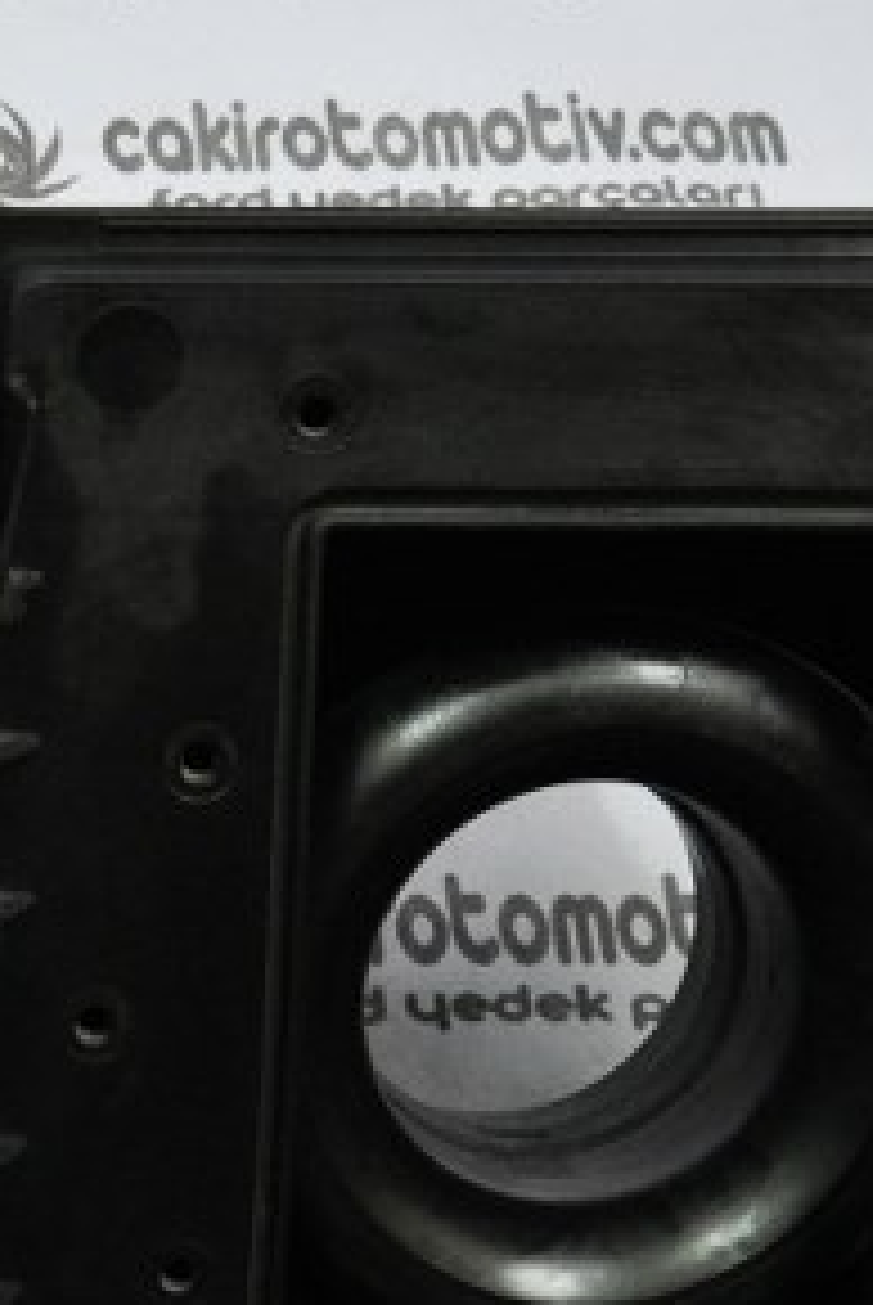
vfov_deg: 20.5
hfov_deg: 13.3
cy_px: 1120
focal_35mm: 98
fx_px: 3540
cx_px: -432
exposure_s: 1/100
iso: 1100
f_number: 7.1
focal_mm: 21
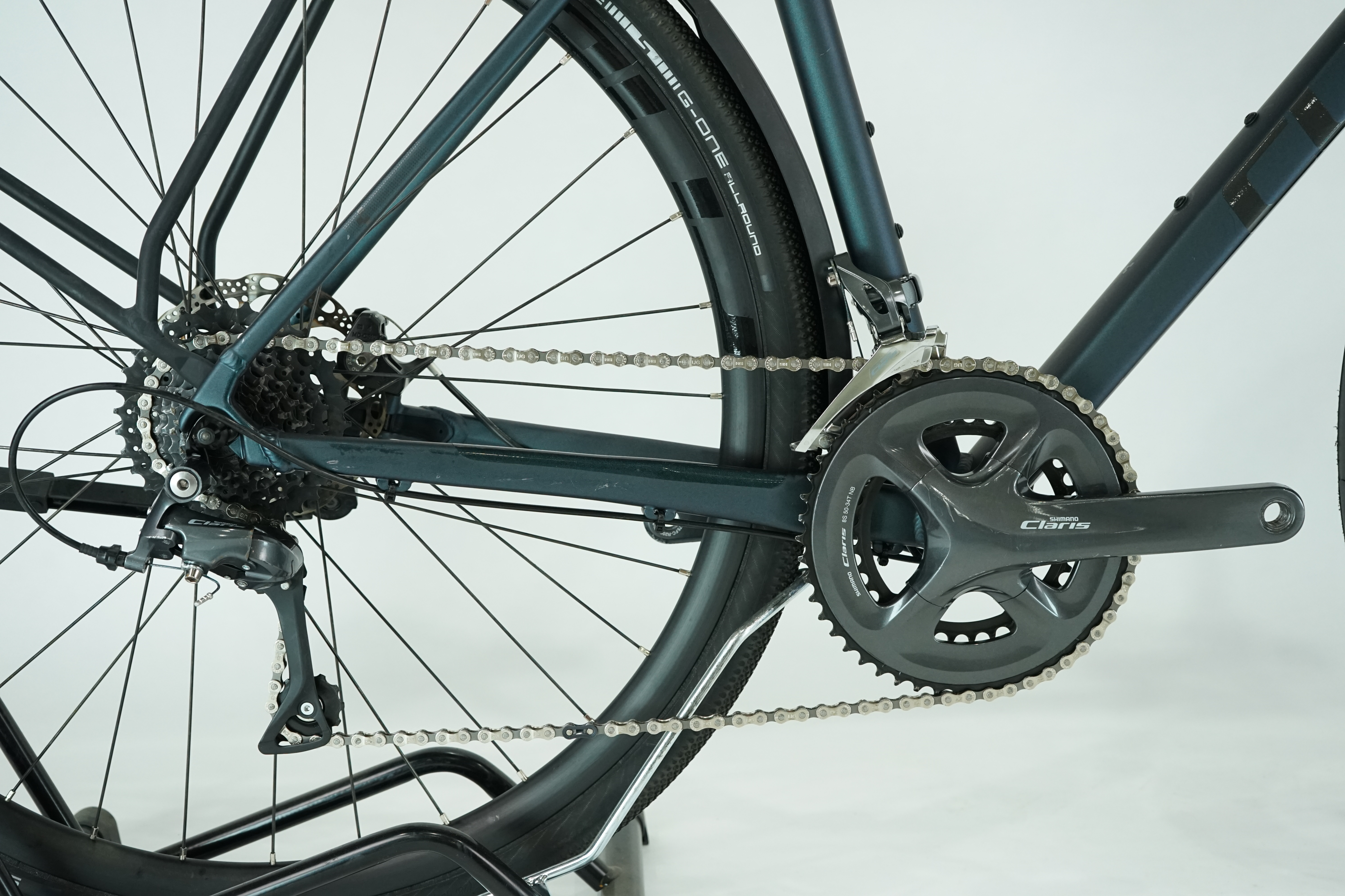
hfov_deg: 47.4
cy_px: 448
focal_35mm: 41
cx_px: 672
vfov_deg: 32.6
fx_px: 1532
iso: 1600
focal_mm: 41
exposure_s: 1/200
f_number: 5.6
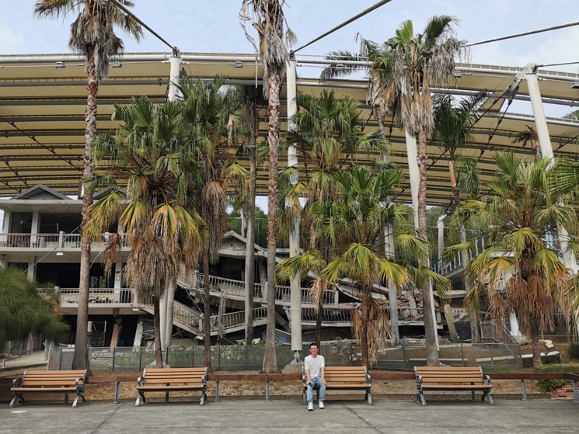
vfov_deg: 48.2
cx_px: 270
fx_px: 485
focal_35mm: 29
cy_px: 232
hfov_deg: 61.6
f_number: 1.6
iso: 50
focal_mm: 5.56
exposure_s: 1/1418
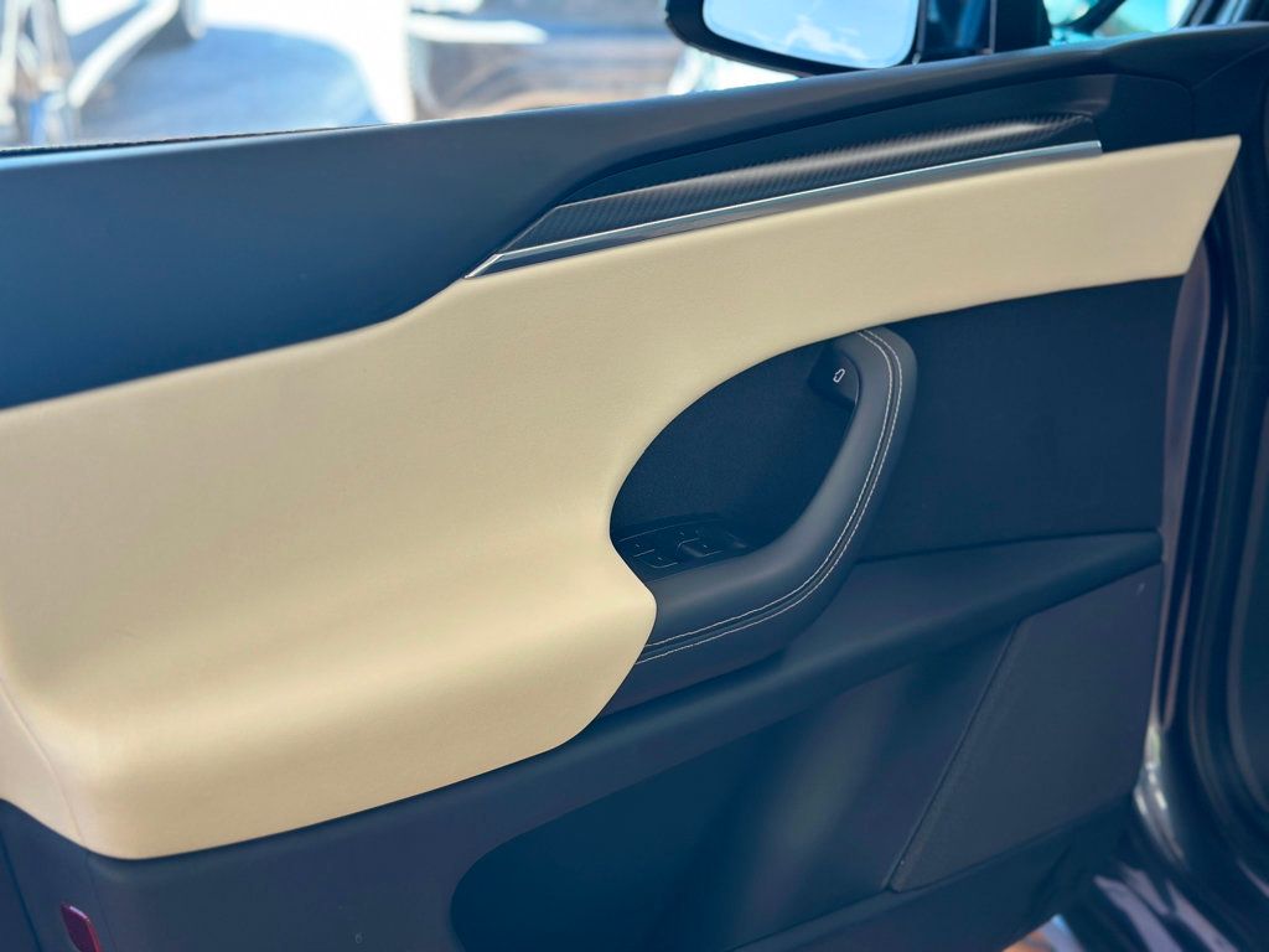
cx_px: 634
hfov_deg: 39.7
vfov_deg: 30.3
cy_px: 476
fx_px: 1760
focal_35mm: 48
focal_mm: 6.86
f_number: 1.78
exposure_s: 1/120
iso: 100
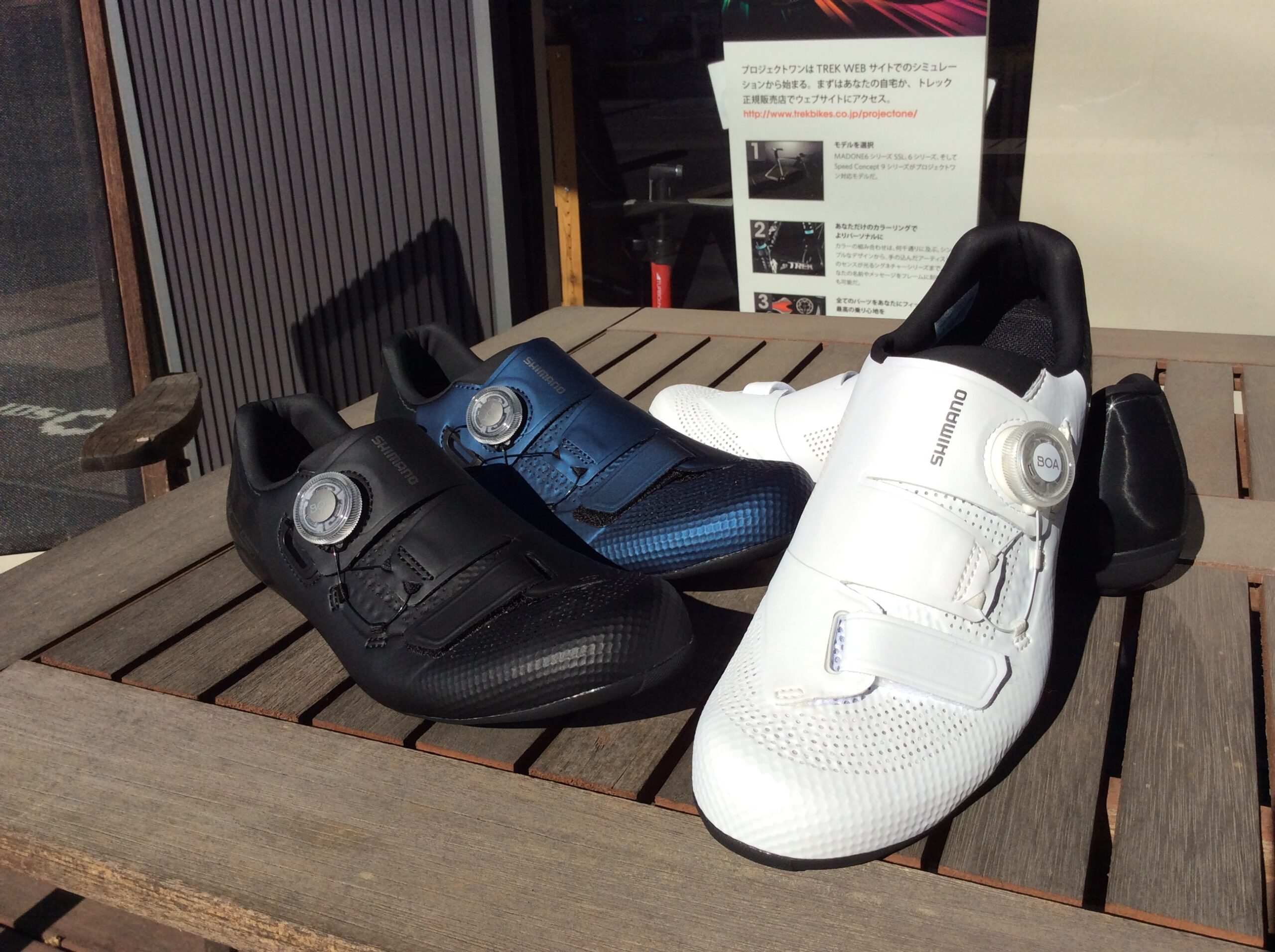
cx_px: 638
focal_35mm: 32
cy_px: 476
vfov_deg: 44.1
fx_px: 1177
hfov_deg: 56.9
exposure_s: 1/3185
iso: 32
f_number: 2.4
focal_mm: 3.3
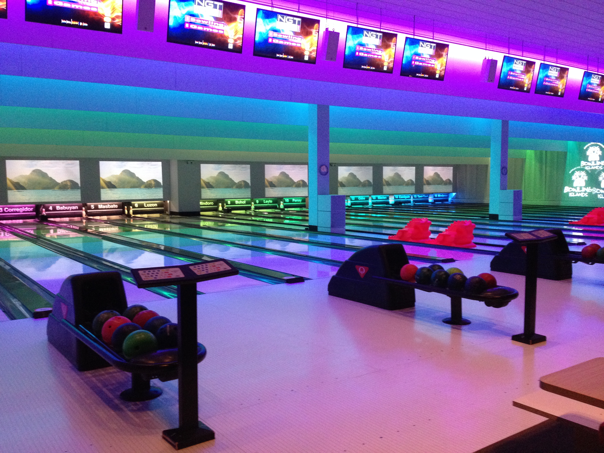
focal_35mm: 35
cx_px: 302
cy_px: 226
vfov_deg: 40.7
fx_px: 611
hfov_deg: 52.6
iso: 250
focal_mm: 4.28
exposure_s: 1/20
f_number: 2.4
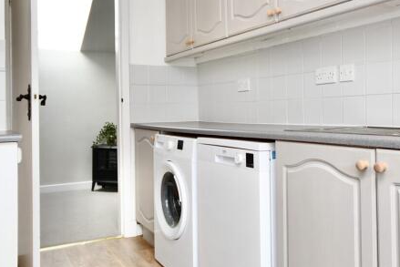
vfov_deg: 37.6
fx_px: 389
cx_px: 238
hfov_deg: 54.1
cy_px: 99
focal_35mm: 35
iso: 220
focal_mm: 10
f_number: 4
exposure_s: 1/60
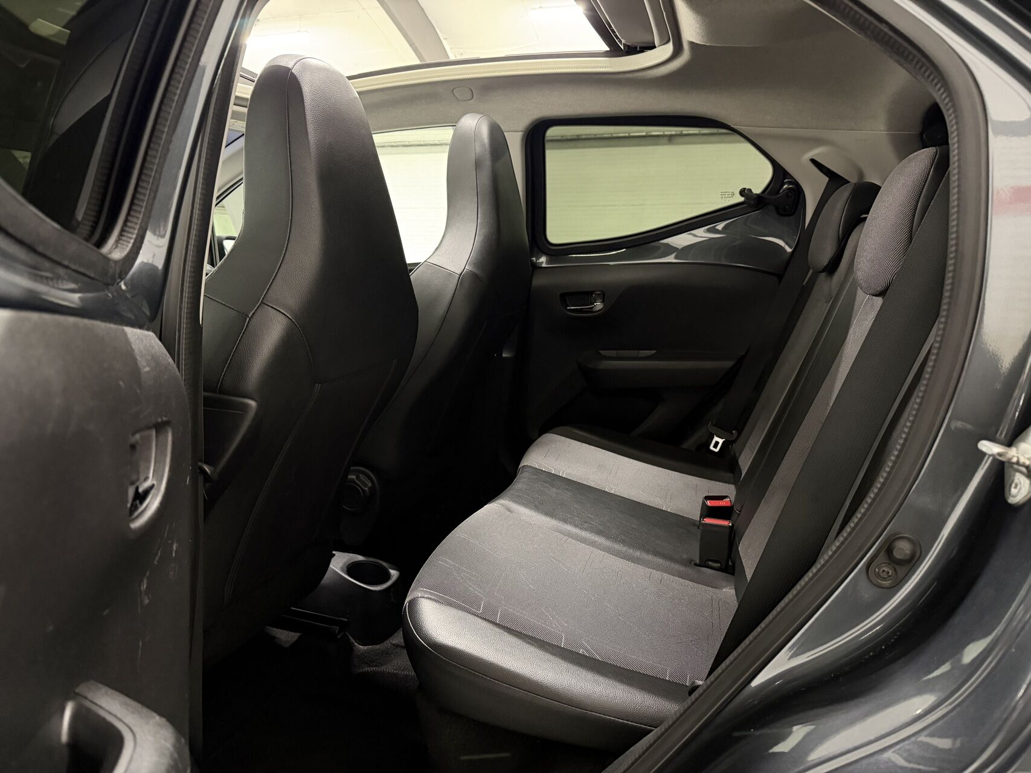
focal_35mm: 24
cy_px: 386
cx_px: 516
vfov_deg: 56.8
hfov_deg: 71.6
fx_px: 715
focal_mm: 6.76
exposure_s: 1/25
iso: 1000
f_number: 1.78
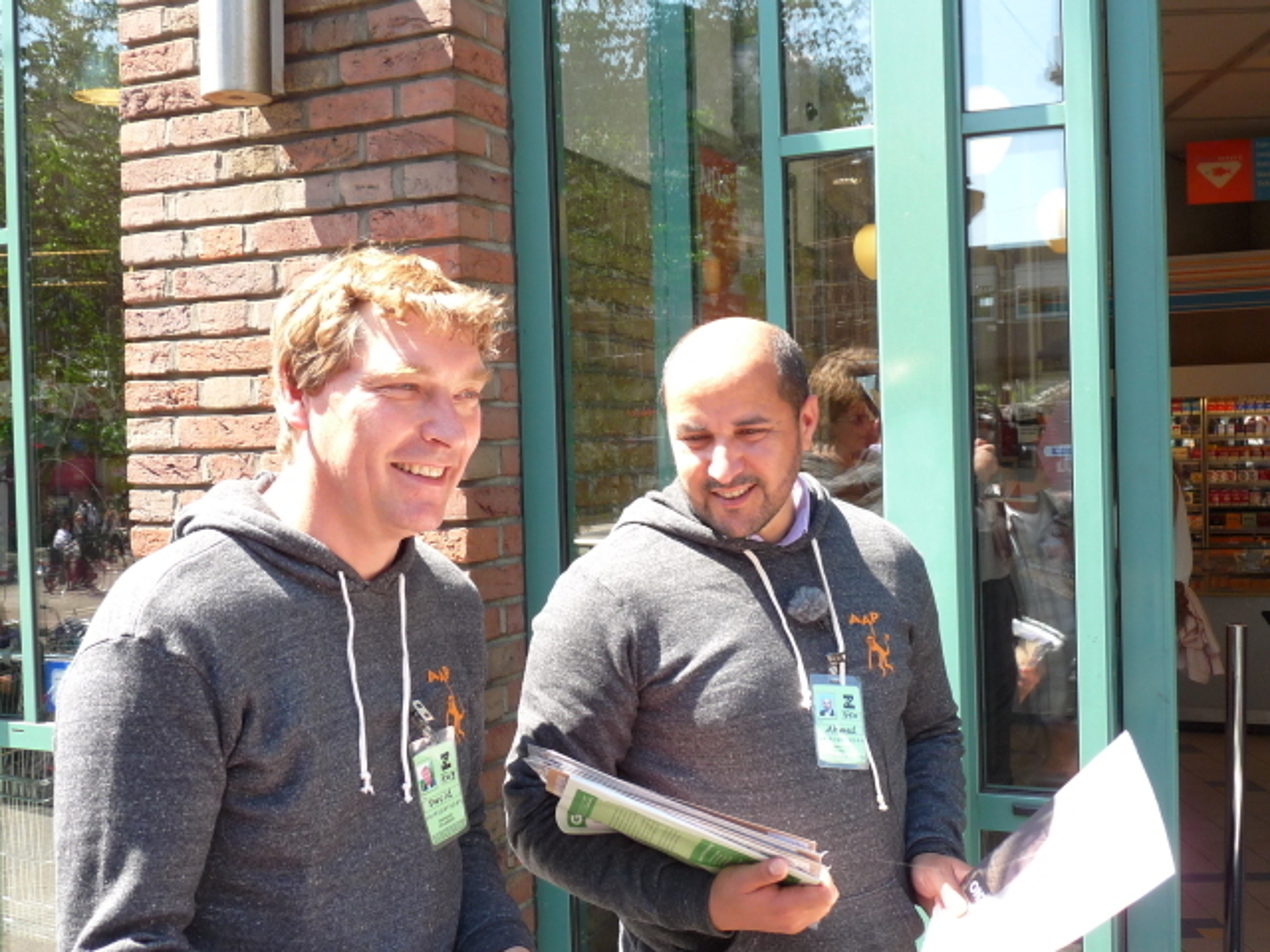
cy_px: 476
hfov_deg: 47.9
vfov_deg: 36.8
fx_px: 1431
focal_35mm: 39
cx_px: 635
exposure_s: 1/125
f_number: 3.2
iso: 100
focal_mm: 4.8
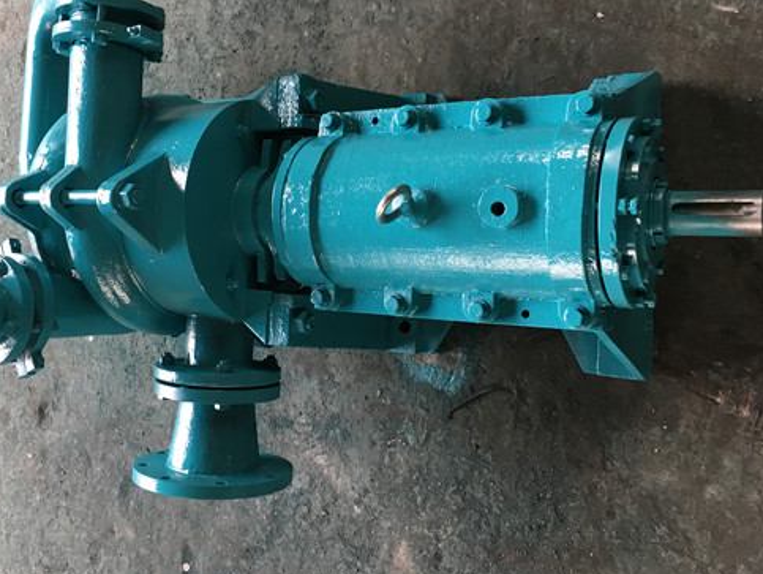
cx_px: 308
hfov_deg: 51.0
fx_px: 794
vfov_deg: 39.6
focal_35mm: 36
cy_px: 242
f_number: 2.2
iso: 32
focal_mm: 4.15
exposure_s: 1/33
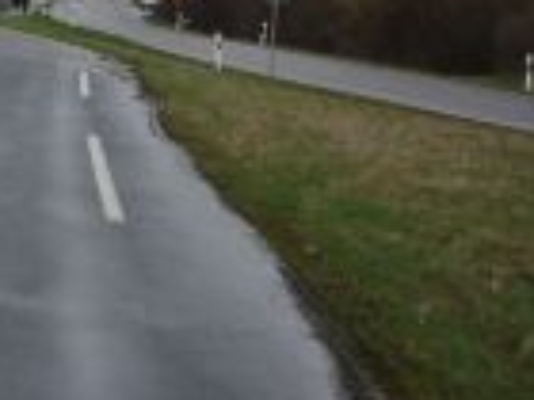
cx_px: -99
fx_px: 1697
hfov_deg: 17.1
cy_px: -118
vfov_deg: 13.0
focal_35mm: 110
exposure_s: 1/400
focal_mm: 5.2
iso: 100
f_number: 4.5
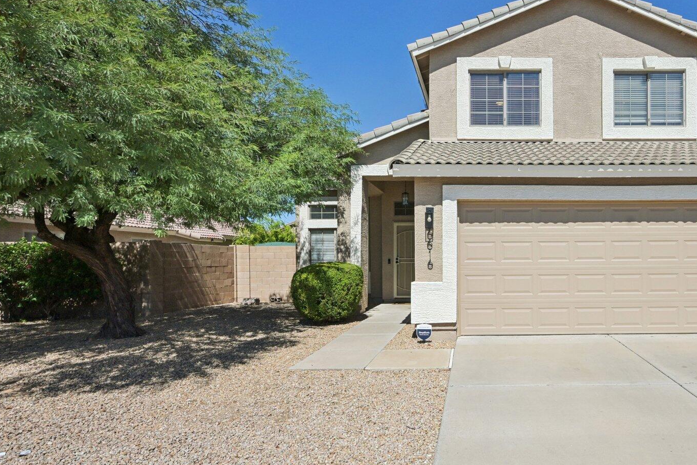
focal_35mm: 21
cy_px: 261
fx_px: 407
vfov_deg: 59.3
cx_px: 483
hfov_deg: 77.7
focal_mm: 14
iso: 500
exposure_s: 1/2500
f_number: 8
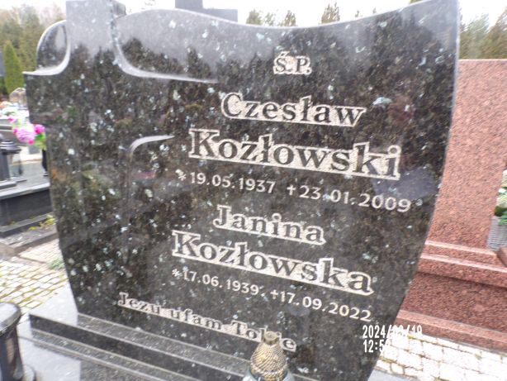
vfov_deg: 56.8
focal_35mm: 24
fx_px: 352
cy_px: 190
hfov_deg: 71.6
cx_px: 254
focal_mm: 4.3
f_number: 4.3
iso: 87
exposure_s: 1/34
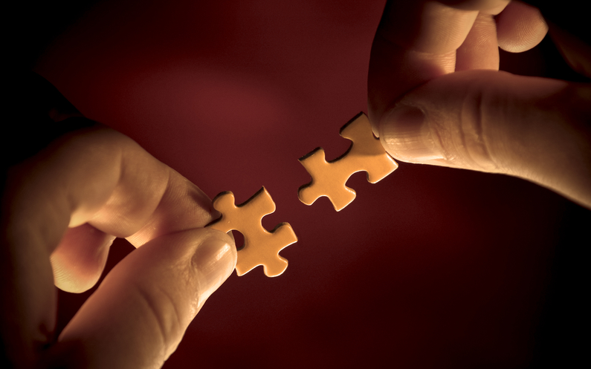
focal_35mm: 208
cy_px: 182
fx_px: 3343
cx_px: 296
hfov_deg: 10.1
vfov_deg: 6.3
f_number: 5.6
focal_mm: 135
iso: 200
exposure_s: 1/15
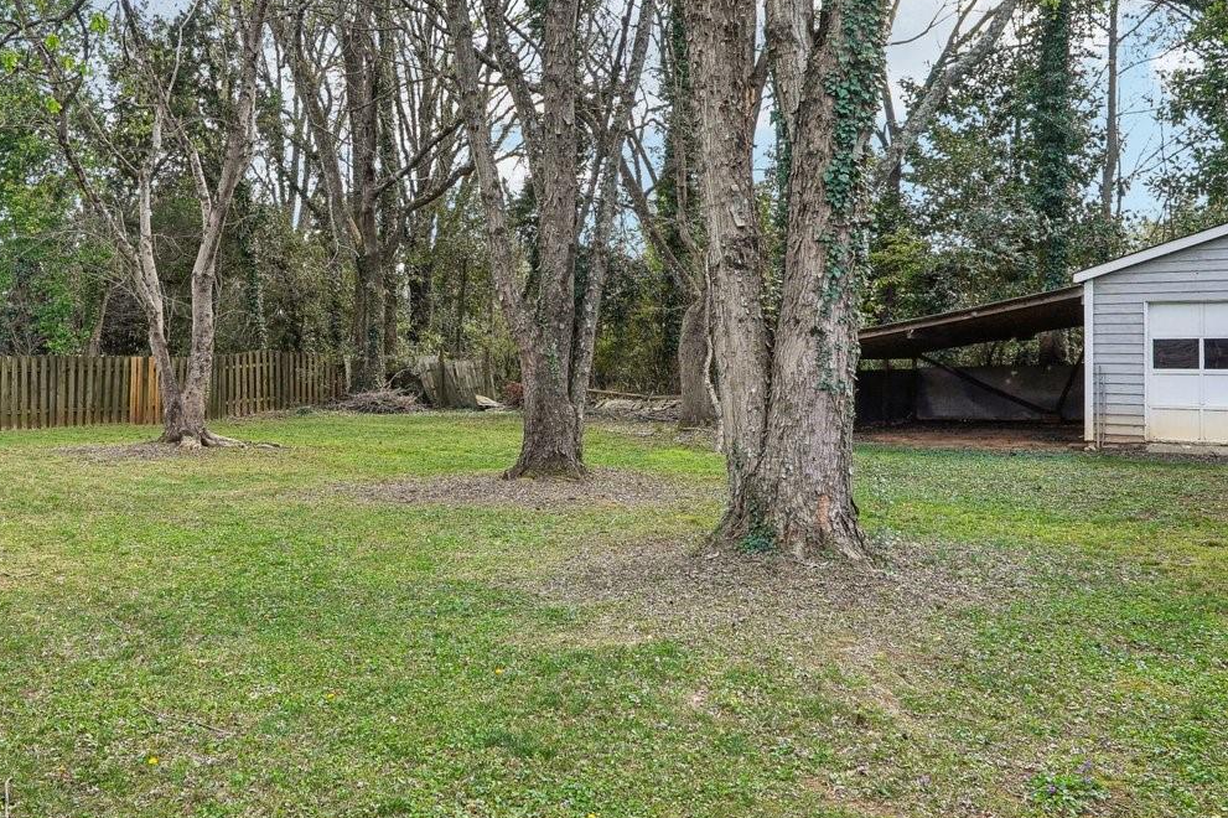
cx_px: 496
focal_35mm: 31
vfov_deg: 42.2
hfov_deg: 59.8
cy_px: 350
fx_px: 1057
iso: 100
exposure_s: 1/30
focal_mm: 10
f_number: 8
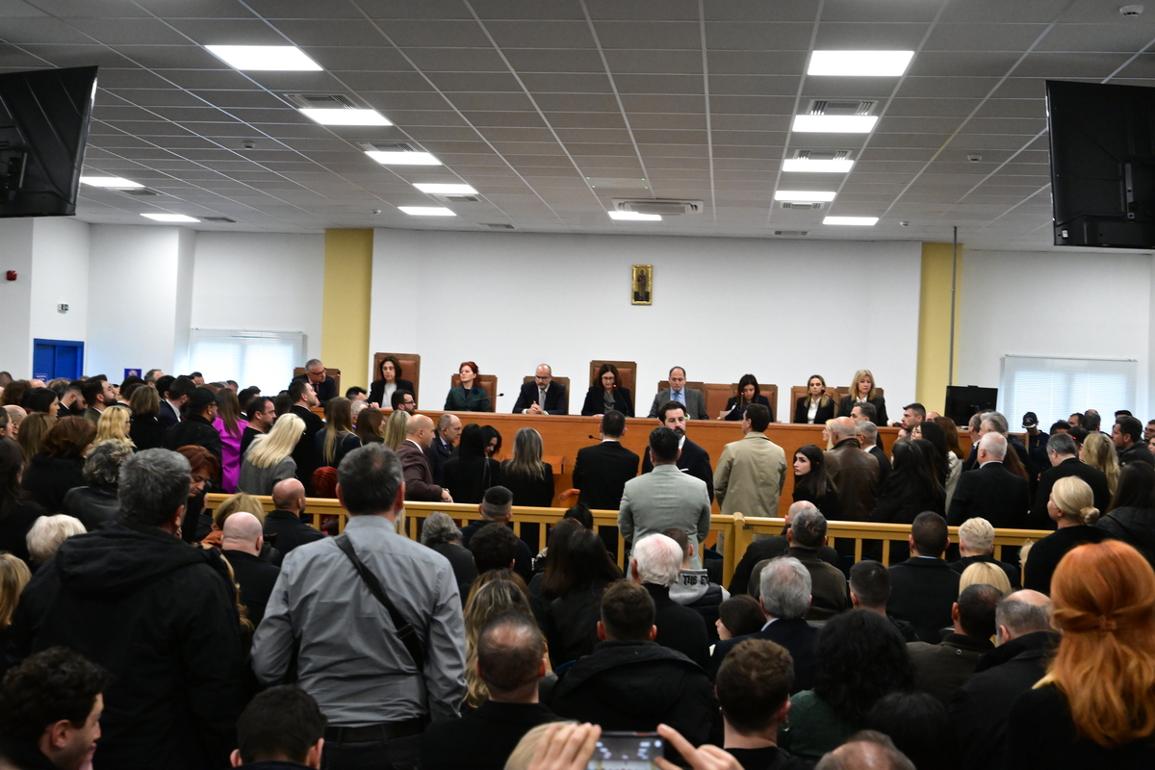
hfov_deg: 46.4
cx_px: 578
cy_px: 385
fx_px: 1347
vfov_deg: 31.9
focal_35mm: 42
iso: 8000
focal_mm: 42
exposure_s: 1/320
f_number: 5
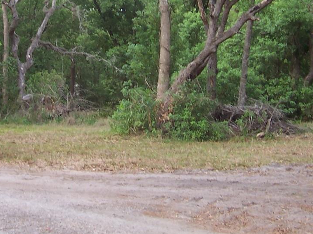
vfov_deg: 17.8
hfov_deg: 23.8
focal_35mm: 82
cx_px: 147
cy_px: 35
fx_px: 741
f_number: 2.8
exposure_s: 1/125
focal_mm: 5.6
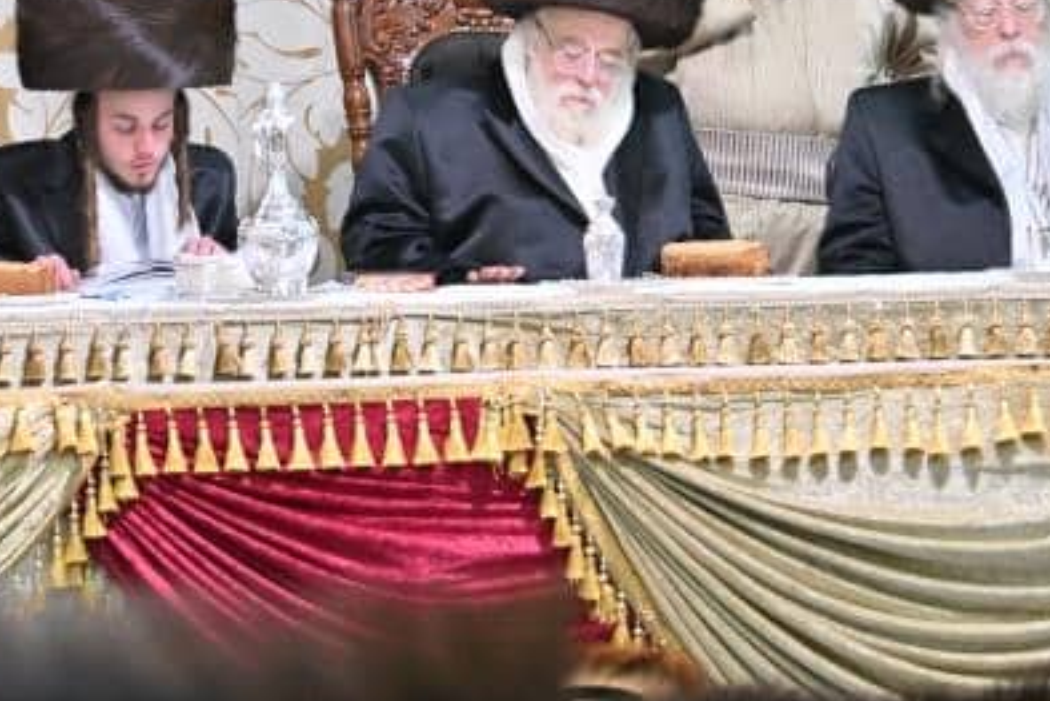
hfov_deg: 5.9
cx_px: 642
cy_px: 60
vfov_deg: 3.9
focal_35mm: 351
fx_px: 10241
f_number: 4
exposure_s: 1/400
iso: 1000
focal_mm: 135
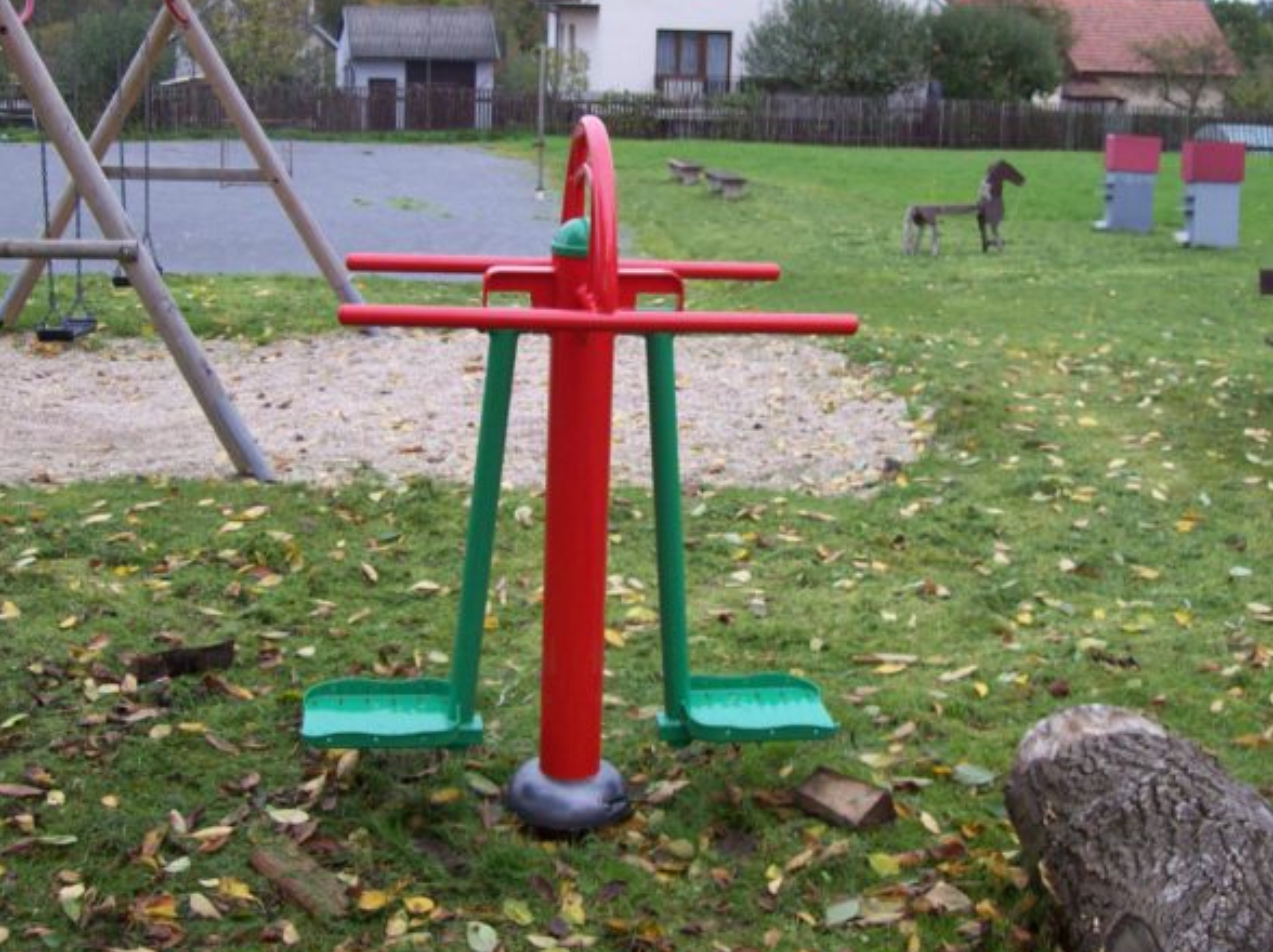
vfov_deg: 30.7
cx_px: 621
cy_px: 358
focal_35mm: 47
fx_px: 1727
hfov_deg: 40.5
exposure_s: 1/86.7
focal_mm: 6
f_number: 2.7
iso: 80
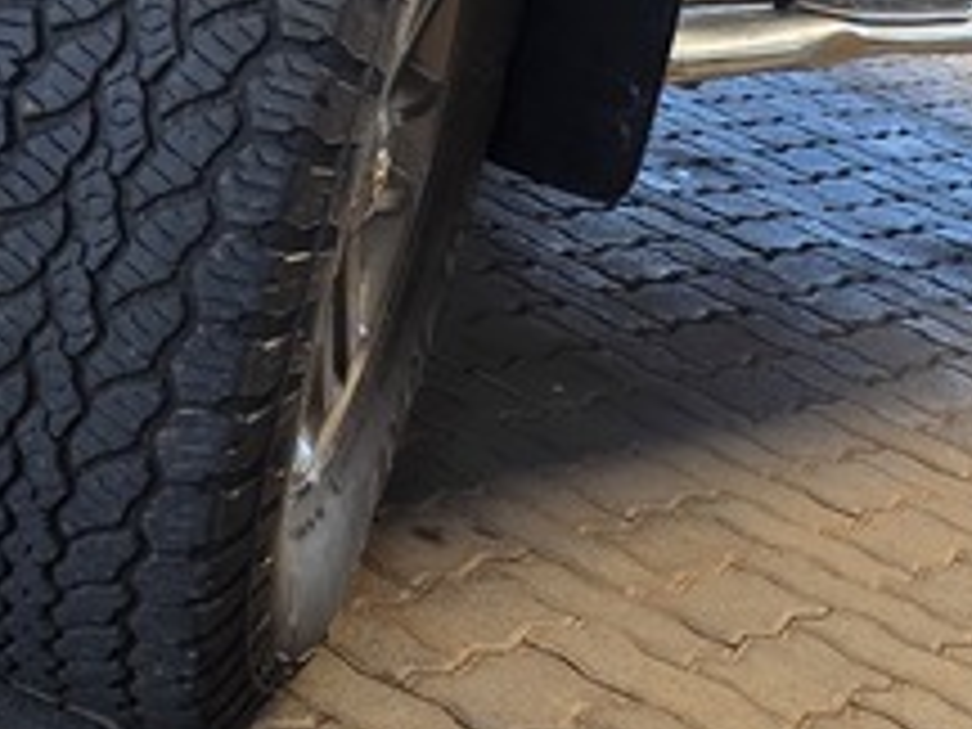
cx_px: 171
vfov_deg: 12.3
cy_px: -652
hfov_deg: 17.9
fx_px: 3061
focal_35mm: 109
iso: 50
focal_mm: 6.25
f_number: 1.7
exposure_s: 1/180
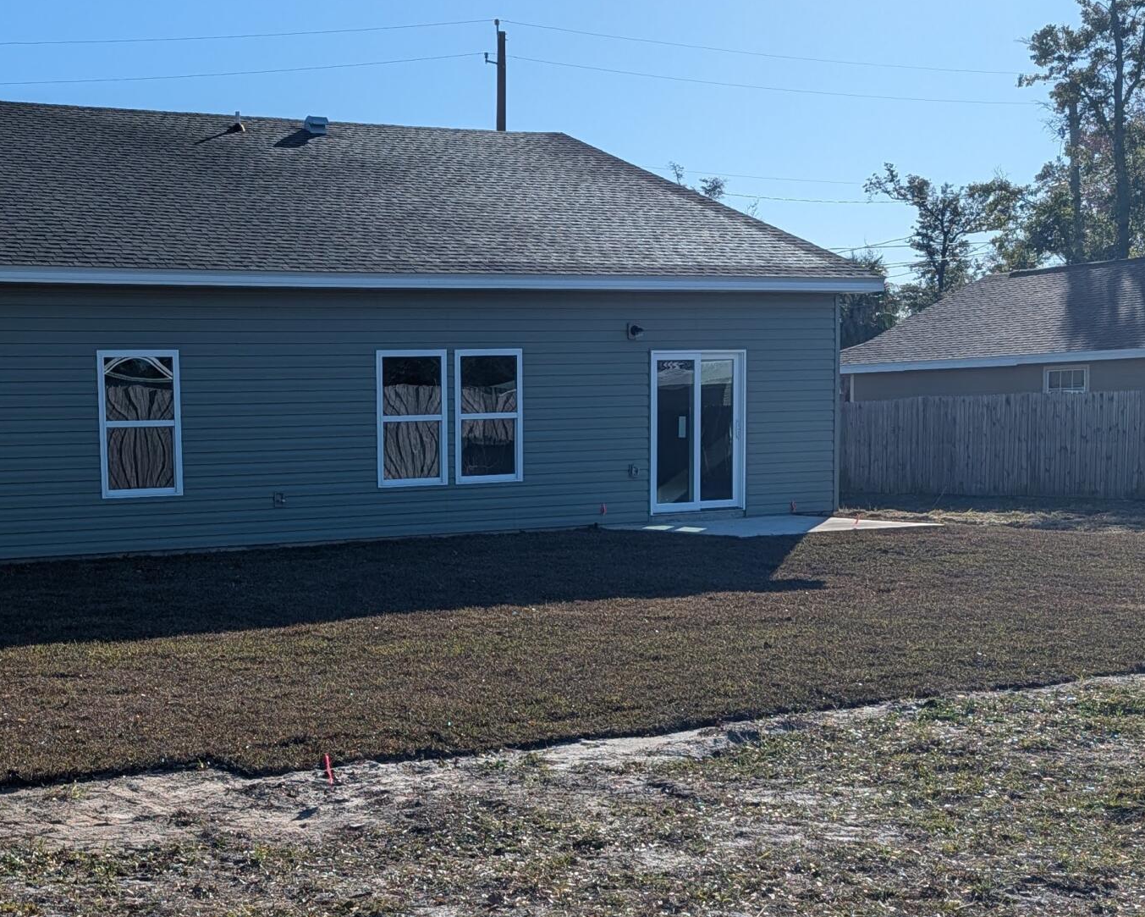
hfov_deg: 35.0
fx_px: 1763
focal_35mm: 52
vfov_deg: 29.0
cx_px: 251
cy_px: 598
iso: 21
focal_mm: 6.9
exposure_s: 1/2075
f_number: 1.68
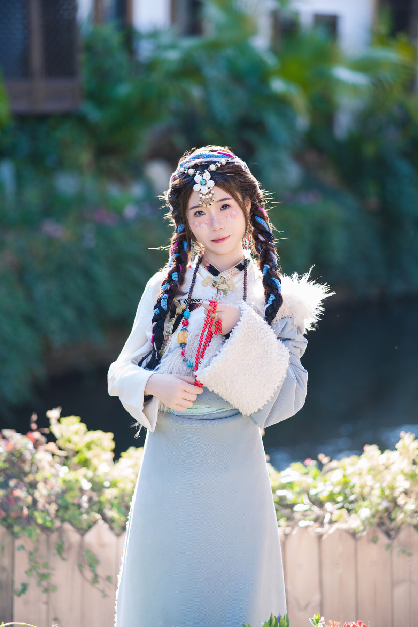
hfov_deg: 16.1
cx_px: 209
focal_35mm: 85
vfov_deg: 23.9
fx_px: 1480
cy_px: 314
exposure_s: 1/320
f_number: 2
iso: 80
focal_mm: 85
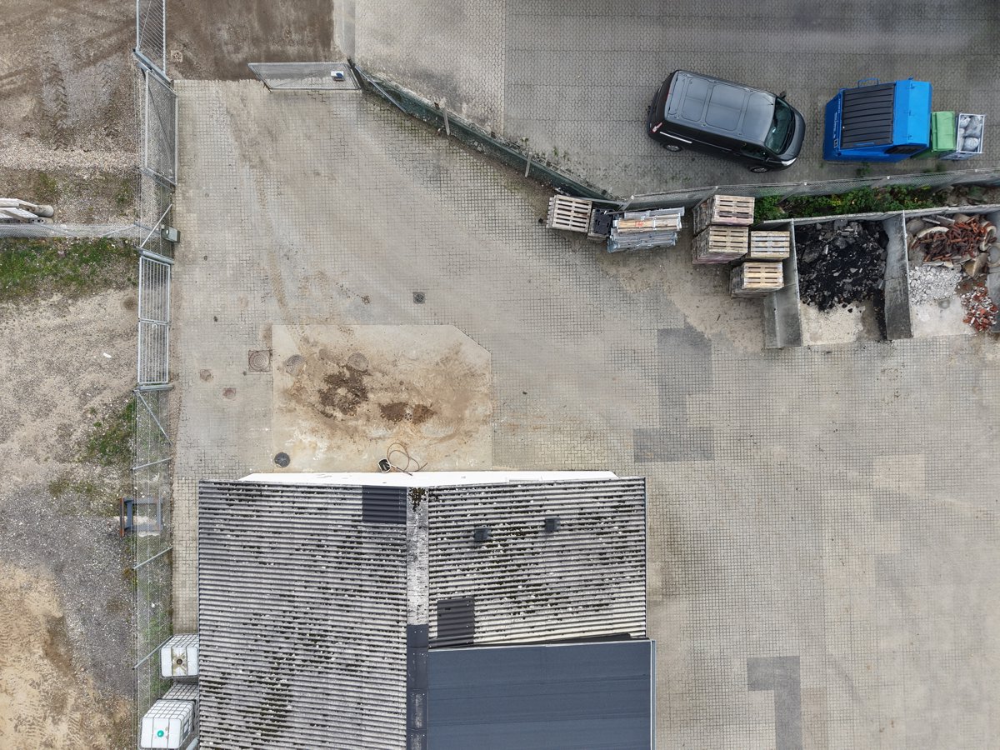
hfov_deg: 71.6
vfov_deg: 56.8
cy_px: 375
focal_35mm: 24
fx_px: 693
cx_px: 500
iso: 100
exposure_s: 1/500
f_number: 1.8
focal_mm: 8.67
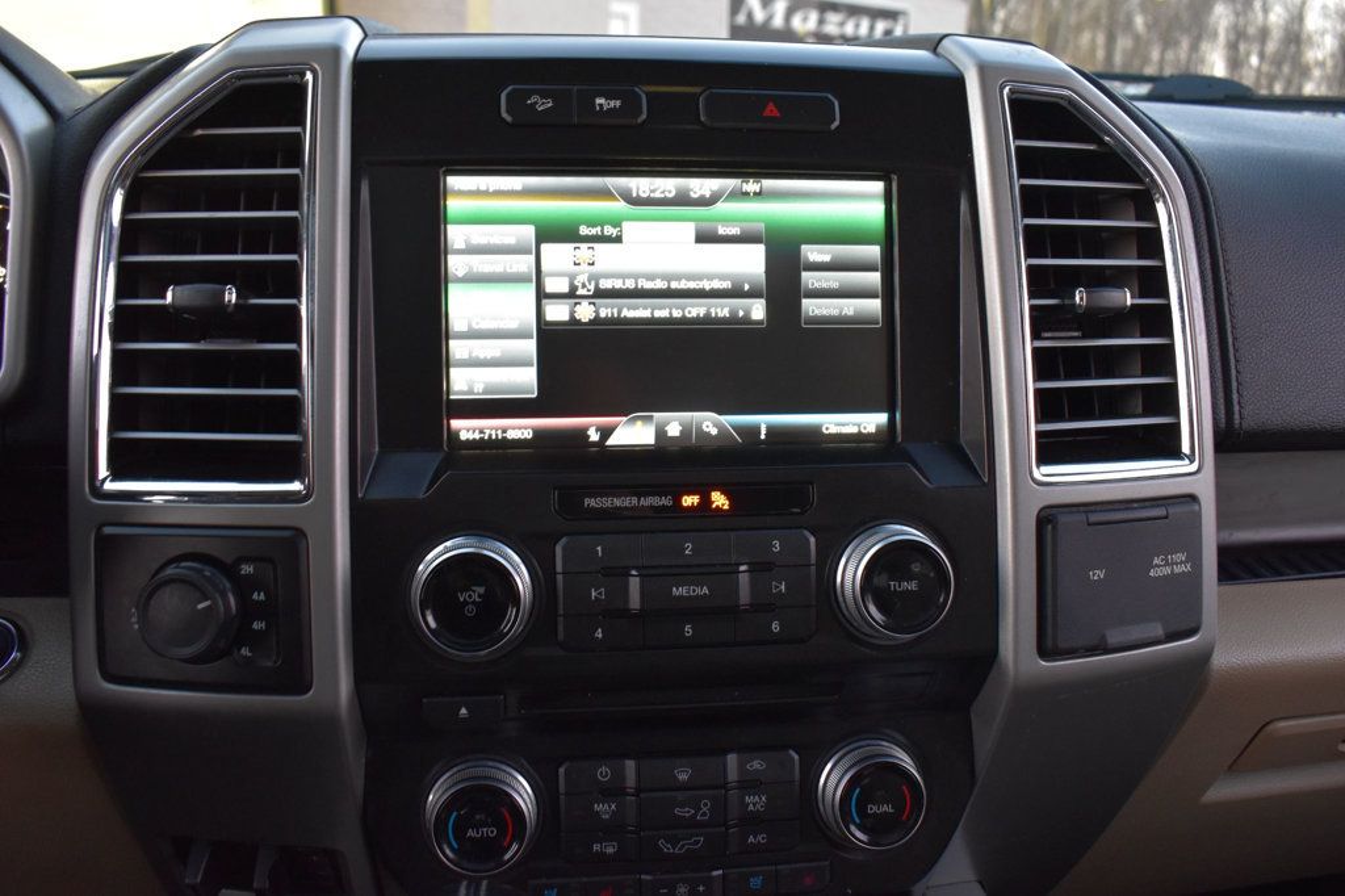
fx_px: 1120
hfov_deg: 61.9
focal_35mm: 30
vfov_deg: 43.6
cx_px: 672
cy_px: 448
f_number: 5.6
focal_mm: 20
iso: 1600
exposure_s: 1/15
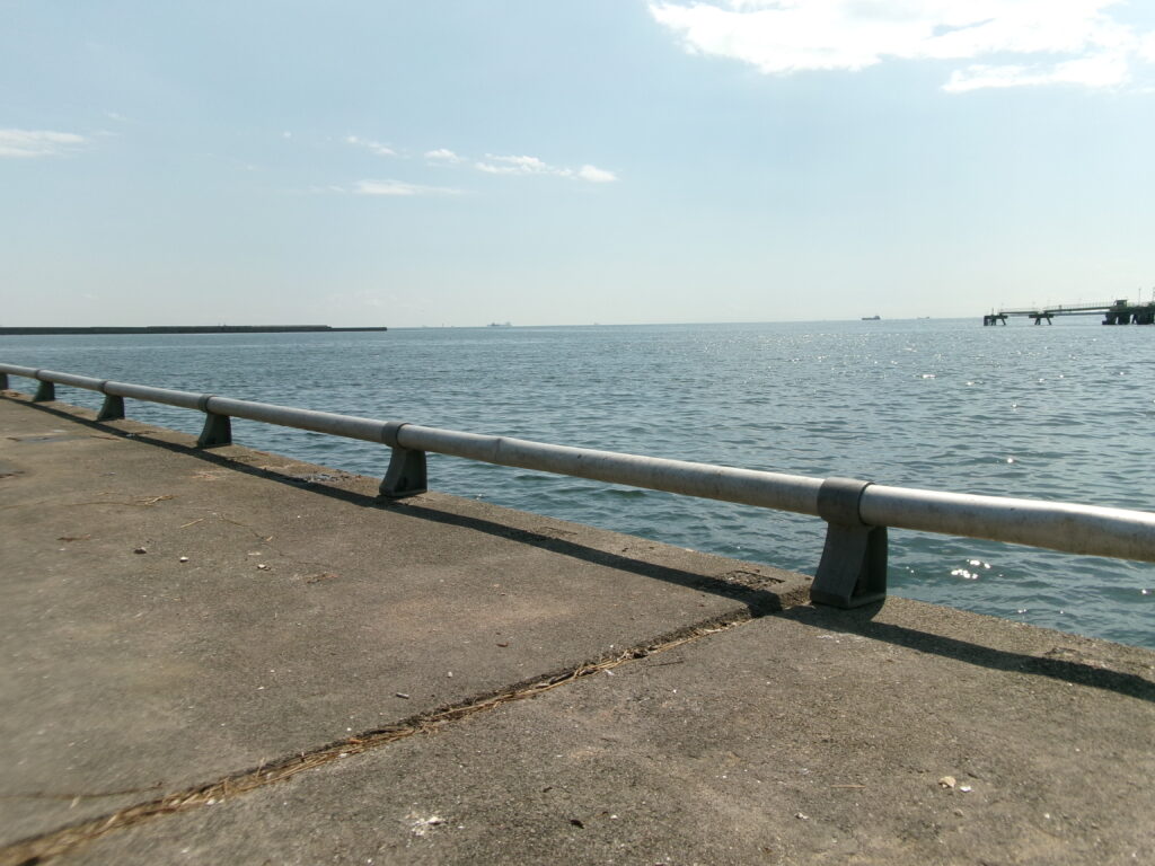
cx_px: 578
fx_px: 934
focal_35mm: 28
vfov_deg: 49.7
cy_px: 433
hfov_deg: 63.4
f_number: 10.8
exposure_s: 1/240
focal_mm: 5.1
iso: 100
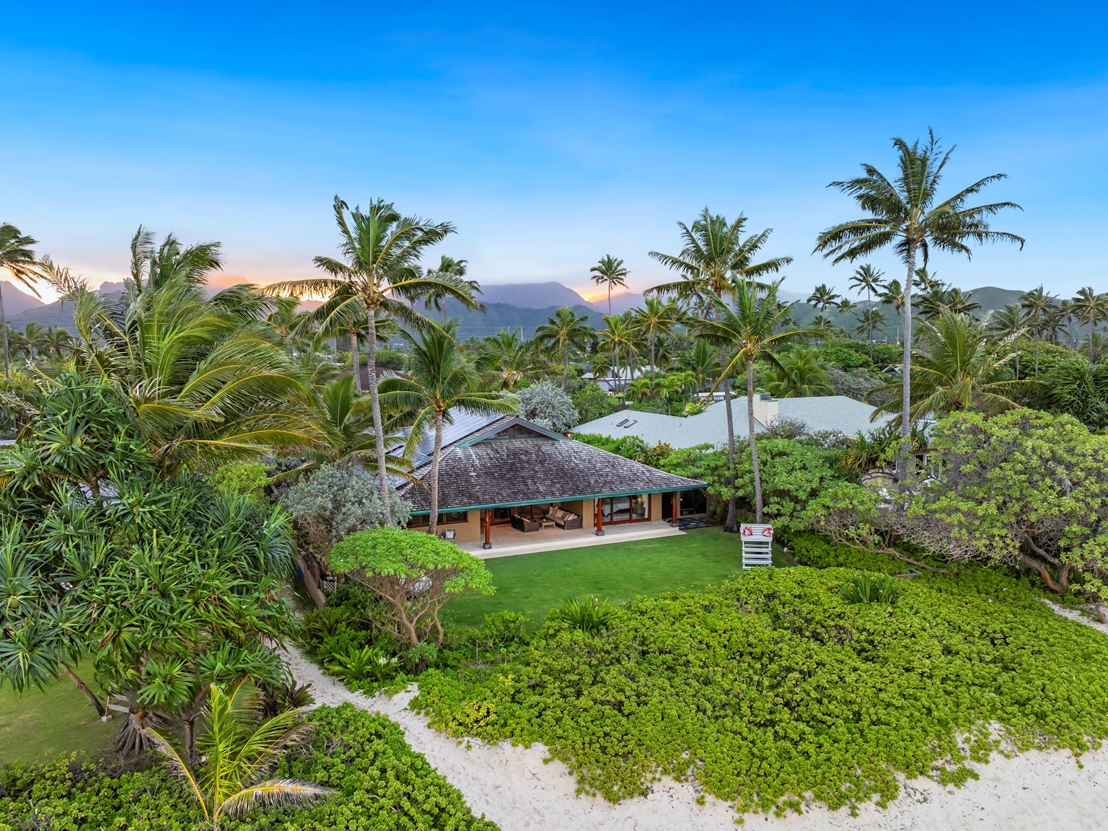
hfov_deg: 69.4
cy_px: 423
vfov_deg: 54.9
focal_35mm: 25
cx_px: 575
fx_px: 800
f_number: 2.8
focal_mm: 12.29
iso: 130
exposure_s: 1/50
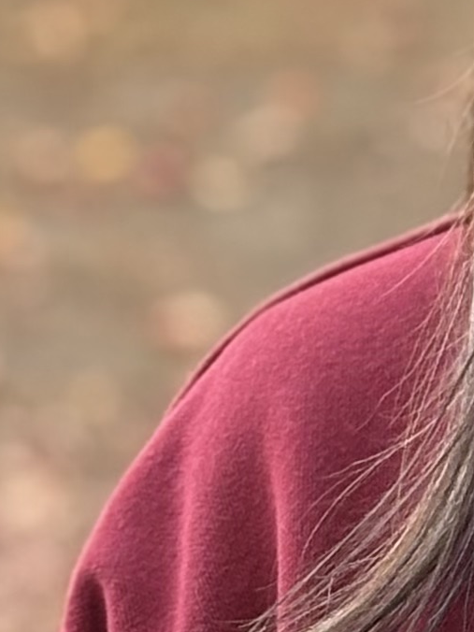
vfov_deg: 6.3
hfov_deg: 4.7
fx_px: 5660
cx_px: 1004
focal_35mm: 310
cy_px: -143
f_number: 1.6
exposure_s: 1/60
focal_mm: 5.96
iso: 80
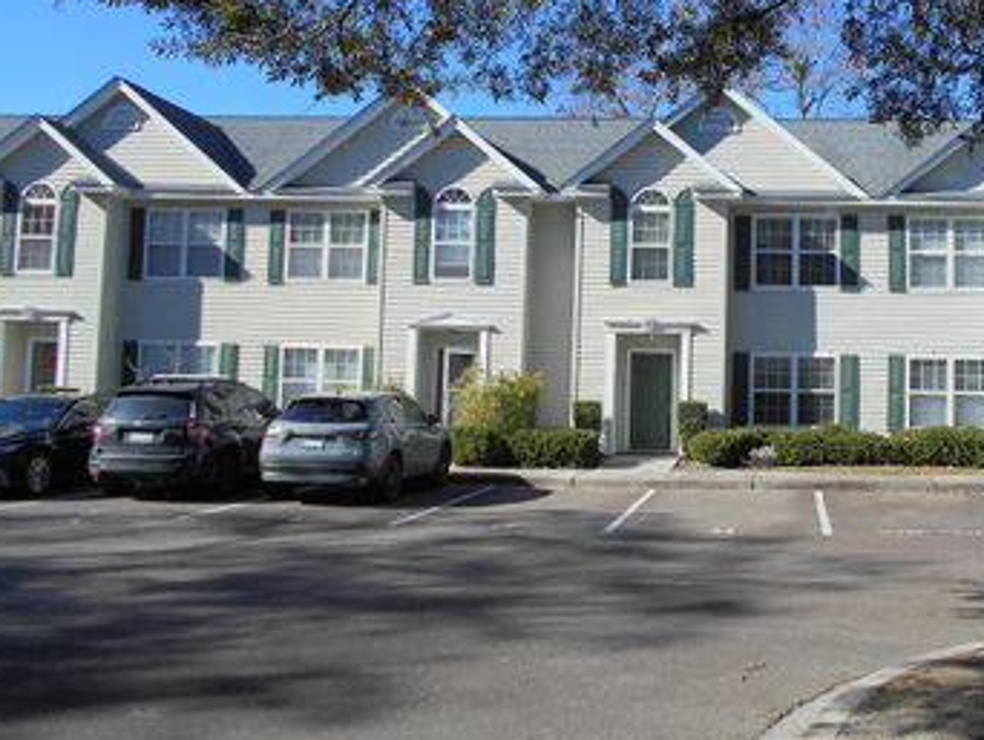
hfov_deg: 47.6
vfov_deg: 37.6
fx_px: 1081
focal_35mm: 38
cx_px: 702
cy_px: 281
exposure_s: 1/800
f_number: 3.2
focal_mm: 4.6
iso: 80
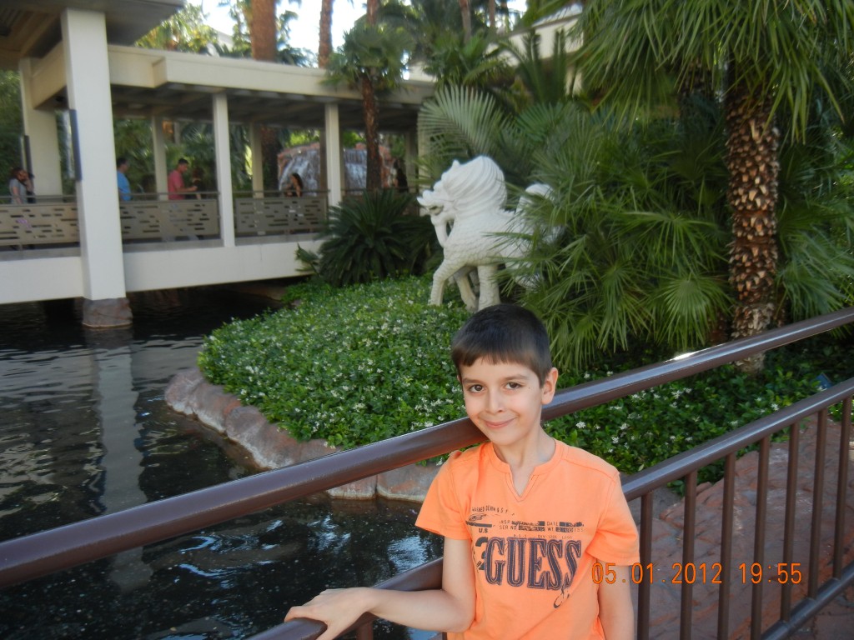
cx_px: 427
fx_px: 740
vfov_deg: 46.8
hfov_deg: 60.0
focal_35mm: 30
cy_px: 320
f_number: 3.5
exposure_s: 1/198
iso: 160
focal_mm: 5.4
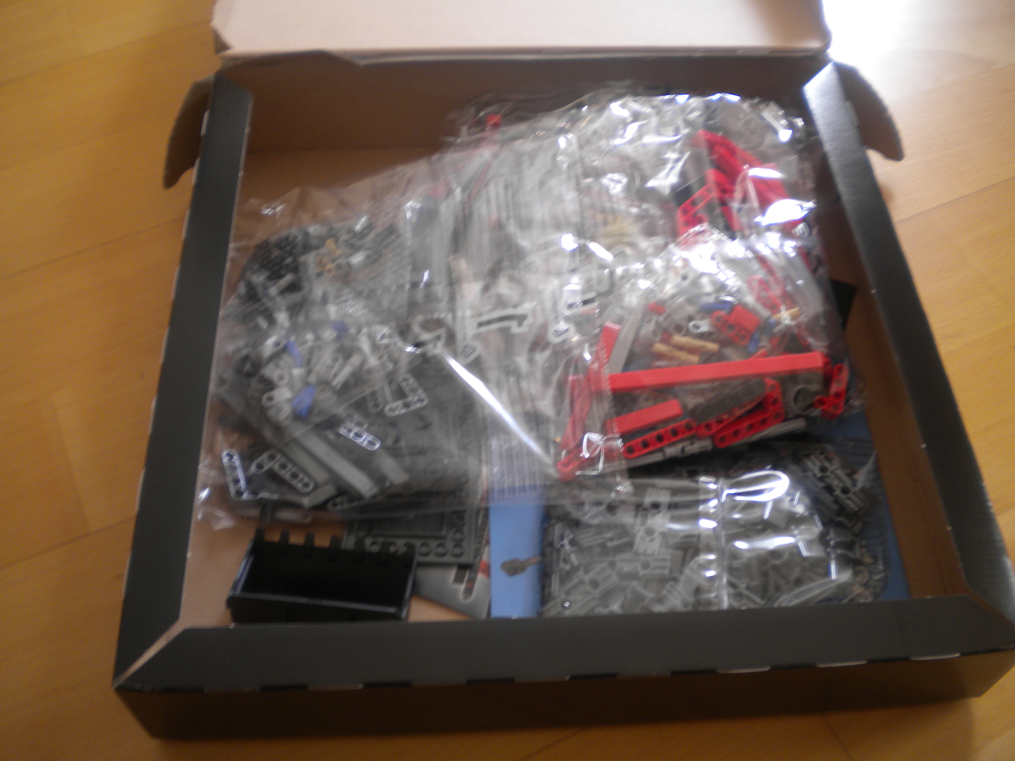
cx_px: 508
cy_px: 380
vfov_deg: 40.7
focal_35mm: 35
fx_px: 1026
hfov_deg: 52.6
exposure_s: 1/11.6
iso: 80
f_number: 3.1
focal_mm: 6.3
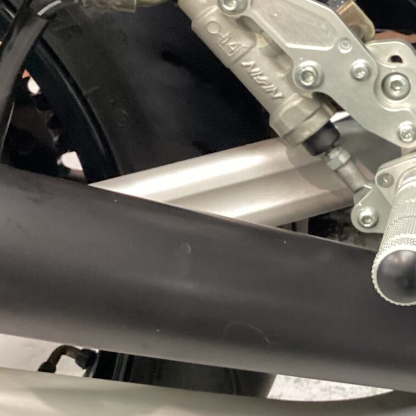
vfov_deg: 24.6
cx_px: 491
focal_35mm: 69
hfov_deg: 23.1
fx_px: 938
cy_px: 80
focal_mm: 3.3
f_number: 2.4
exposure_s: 1/30
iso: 400
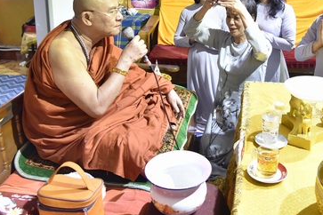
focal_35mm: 43
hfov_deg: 45.0
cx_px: 206
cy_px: 26
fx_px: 386
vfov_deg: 30.0
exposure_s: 1/50
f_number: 4
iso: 1250
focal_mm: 24
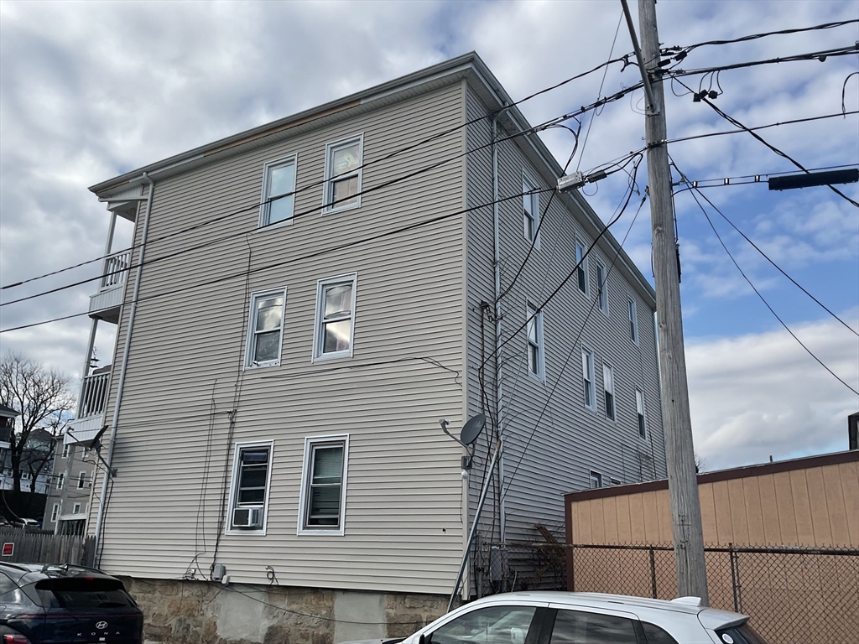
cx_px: 430
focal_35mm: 29
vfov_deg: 48.2
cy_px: 322
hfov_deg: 61.7
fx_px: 720
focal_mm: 3
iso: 16
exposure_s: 1/1577
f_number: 1.8
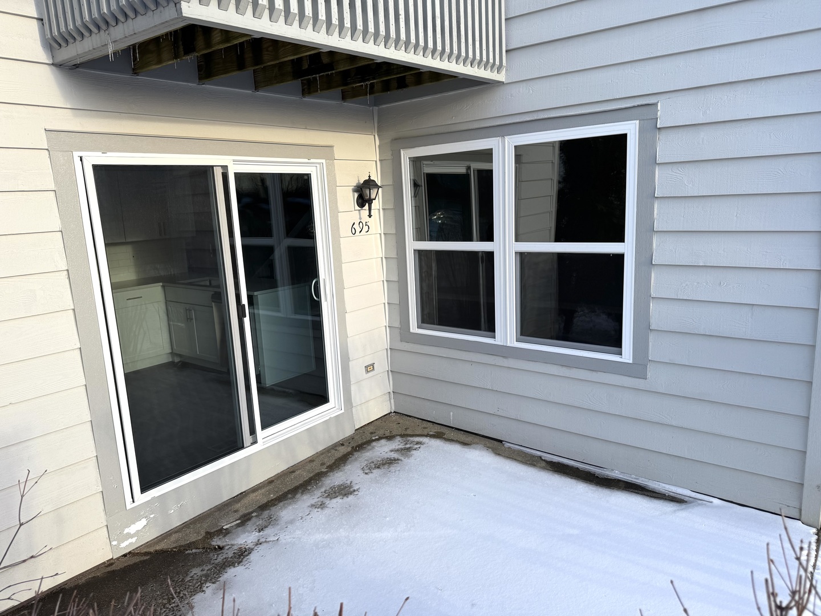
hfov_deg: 71.6
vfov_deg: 56.8
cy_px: 308
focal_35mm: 24
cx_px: 410
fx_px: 569
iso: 80
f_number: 1.78
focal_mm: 6.76
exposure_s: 1/995
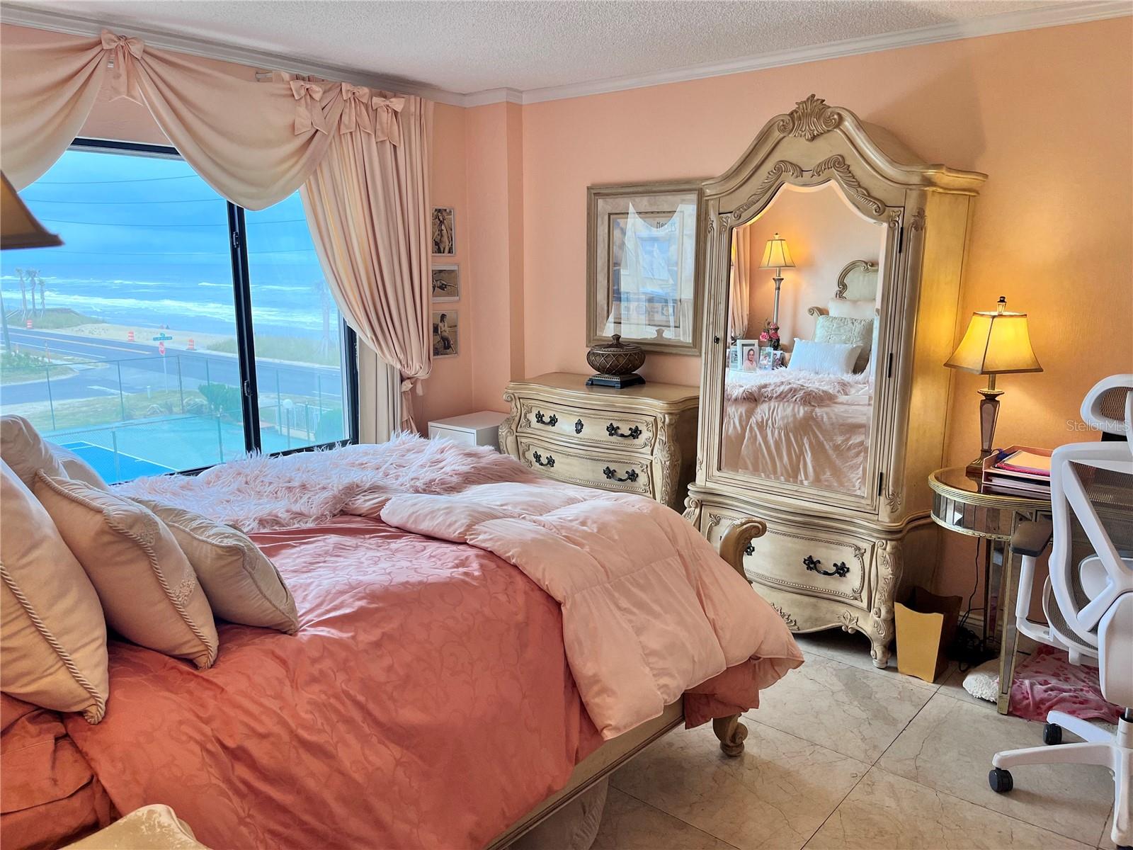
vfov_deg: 53.1
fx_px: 851
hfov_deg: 67.3
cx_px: 566
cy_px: 425
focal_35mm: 26
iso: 64
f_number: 1.6
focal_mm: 5.1
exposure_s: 1/163
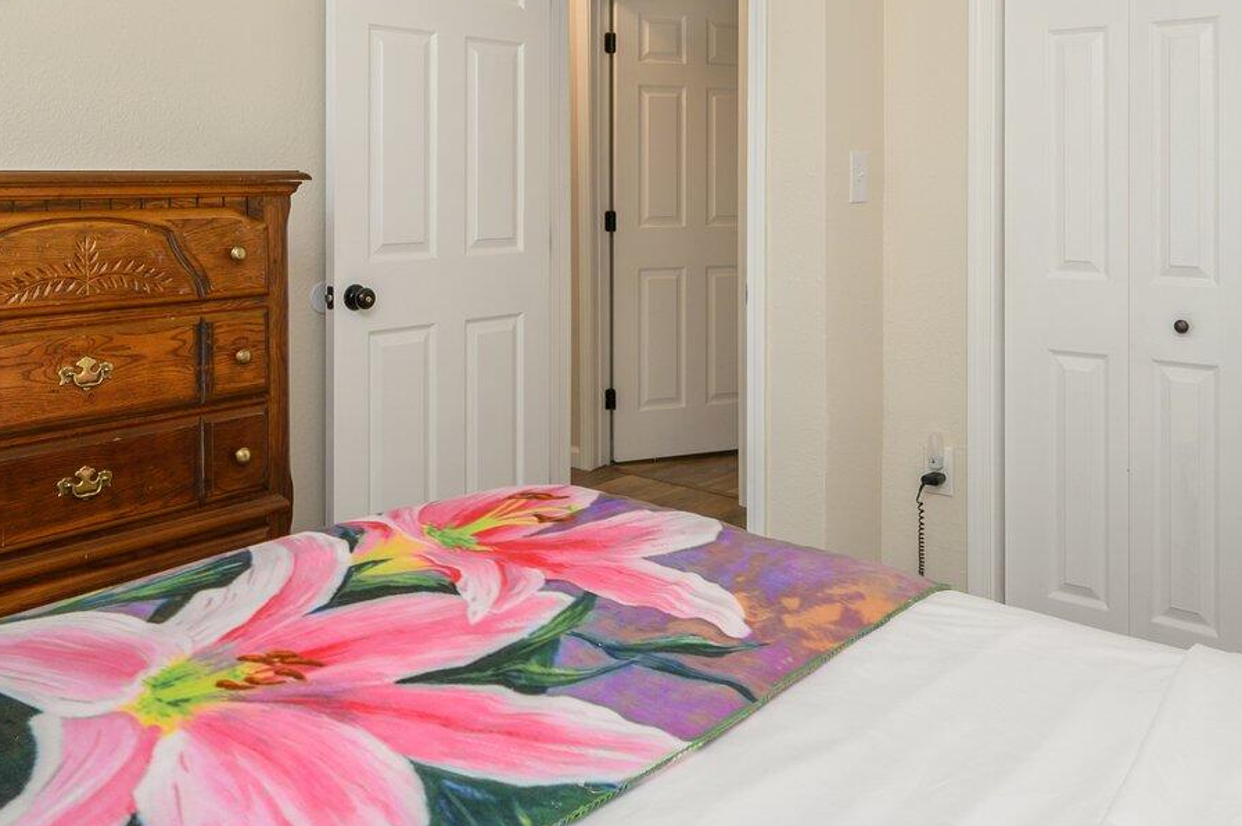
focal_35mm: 32
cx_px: 650
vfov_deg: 40.1
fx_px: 1103
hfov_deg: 58.7
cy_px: 223
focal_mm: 14
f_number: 7.1
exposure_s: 1/25
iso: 320
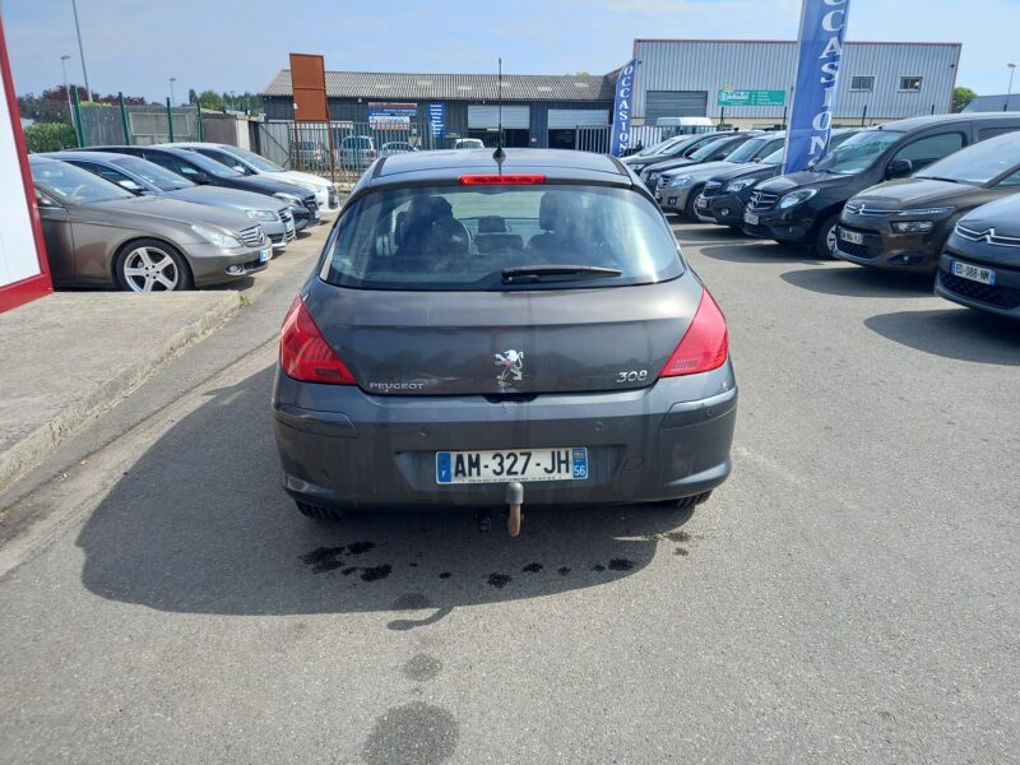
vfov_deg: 54.9
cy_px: 382
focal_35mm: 25
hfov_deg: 69.4
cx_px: 510
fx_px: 737
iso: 25
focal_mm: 4.6
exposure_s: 1/398
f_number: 2
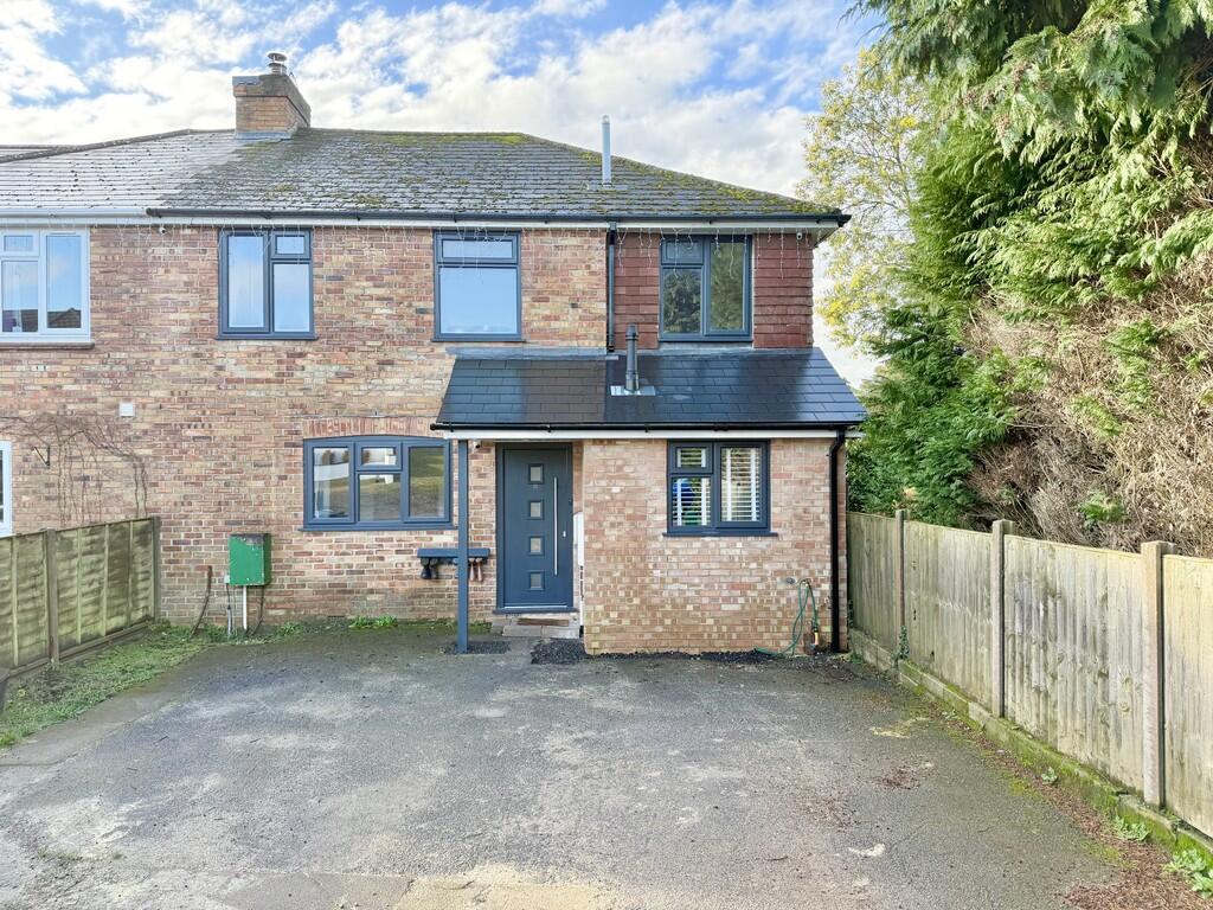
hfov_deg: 71.6
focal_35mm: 24
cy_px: 455
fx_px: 841
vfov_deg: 56.8
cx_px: 606
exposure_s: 1/407
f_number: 1.78
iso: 100
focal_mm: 6.76
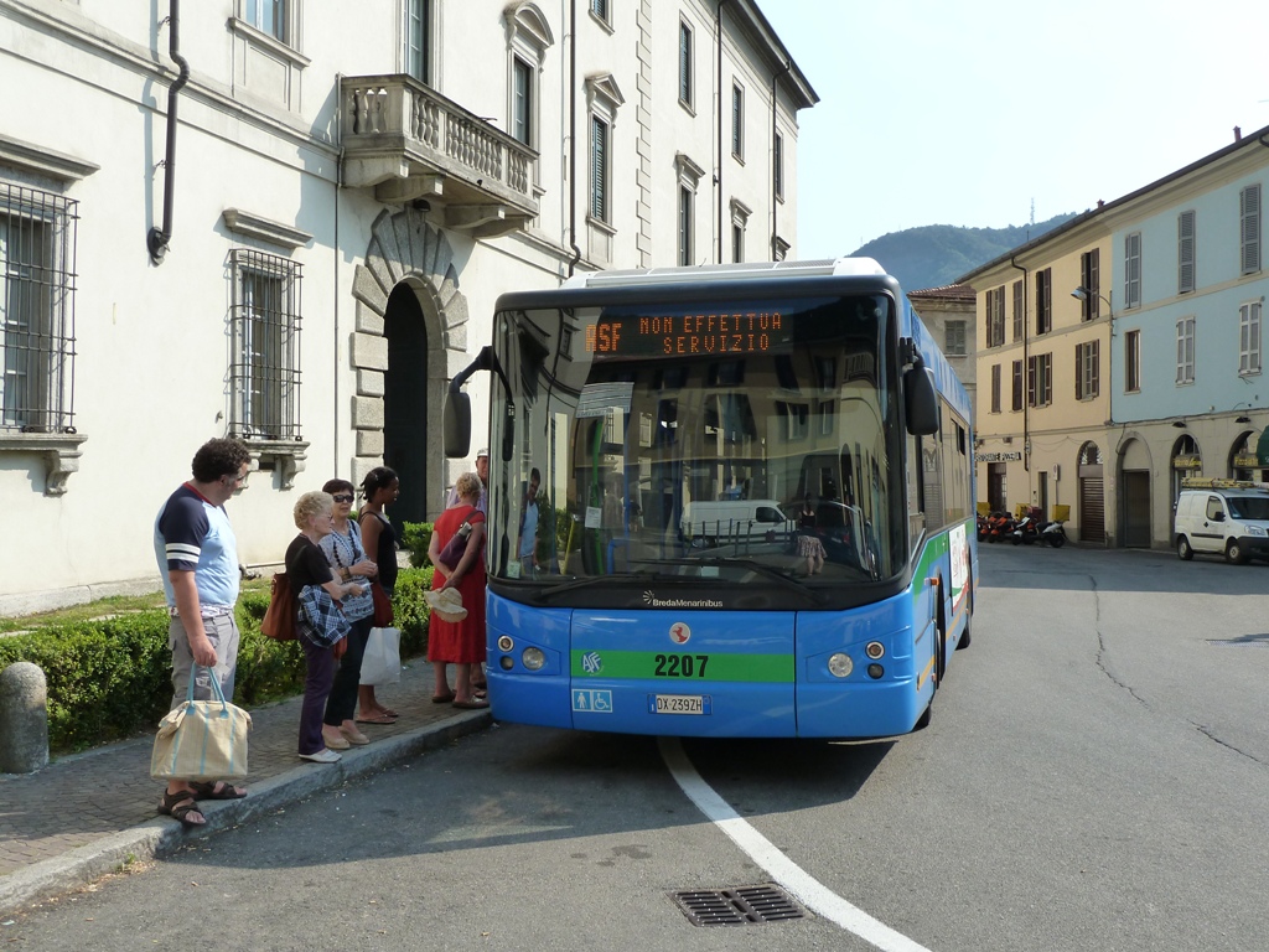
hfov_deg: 50.1
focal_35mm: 37
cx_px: 634
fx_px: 1356
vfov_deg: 38.7
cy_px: 476
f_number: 4
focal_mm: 6.1
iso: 125
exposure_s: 1/400
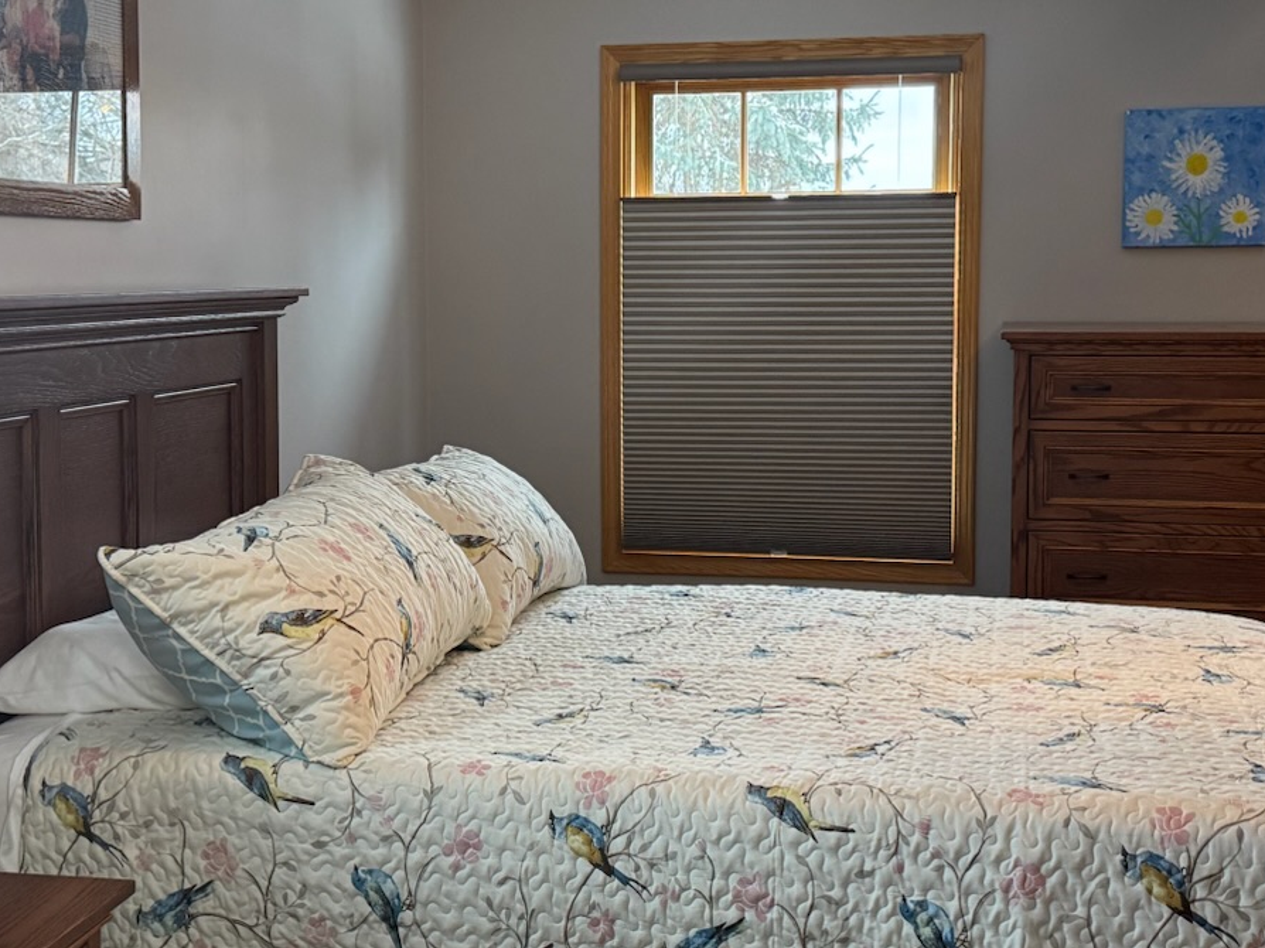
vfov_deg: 26.5
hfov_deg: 34.9
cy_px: 430
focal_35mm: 55
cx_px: 559
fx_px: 2009
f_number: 1.78
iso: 400
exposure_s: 1/120
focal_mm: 6.76
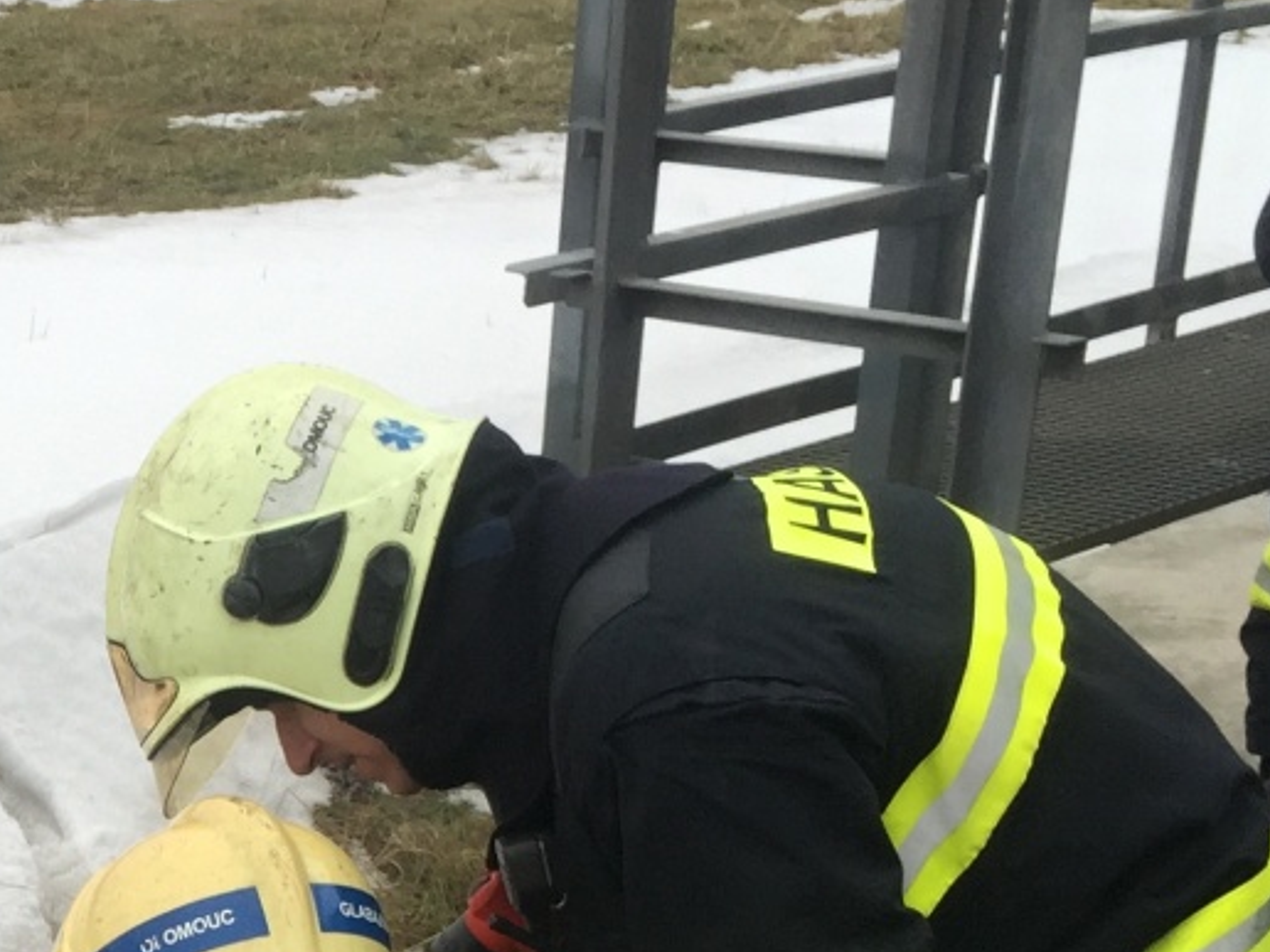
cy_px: 1220
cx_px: -180
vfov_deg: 15.6
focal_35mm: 90
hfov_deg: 20.6
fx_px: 3302
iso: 32
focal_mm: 4.15
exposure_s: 1/139
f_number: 2.2
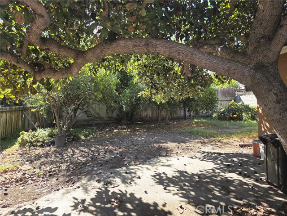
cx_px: 144
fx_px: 191
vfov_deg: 58.9
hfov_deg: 73.9
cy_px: 108
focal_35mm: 23
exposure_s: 1/370
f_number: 1.7
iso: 25
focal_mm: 6.3
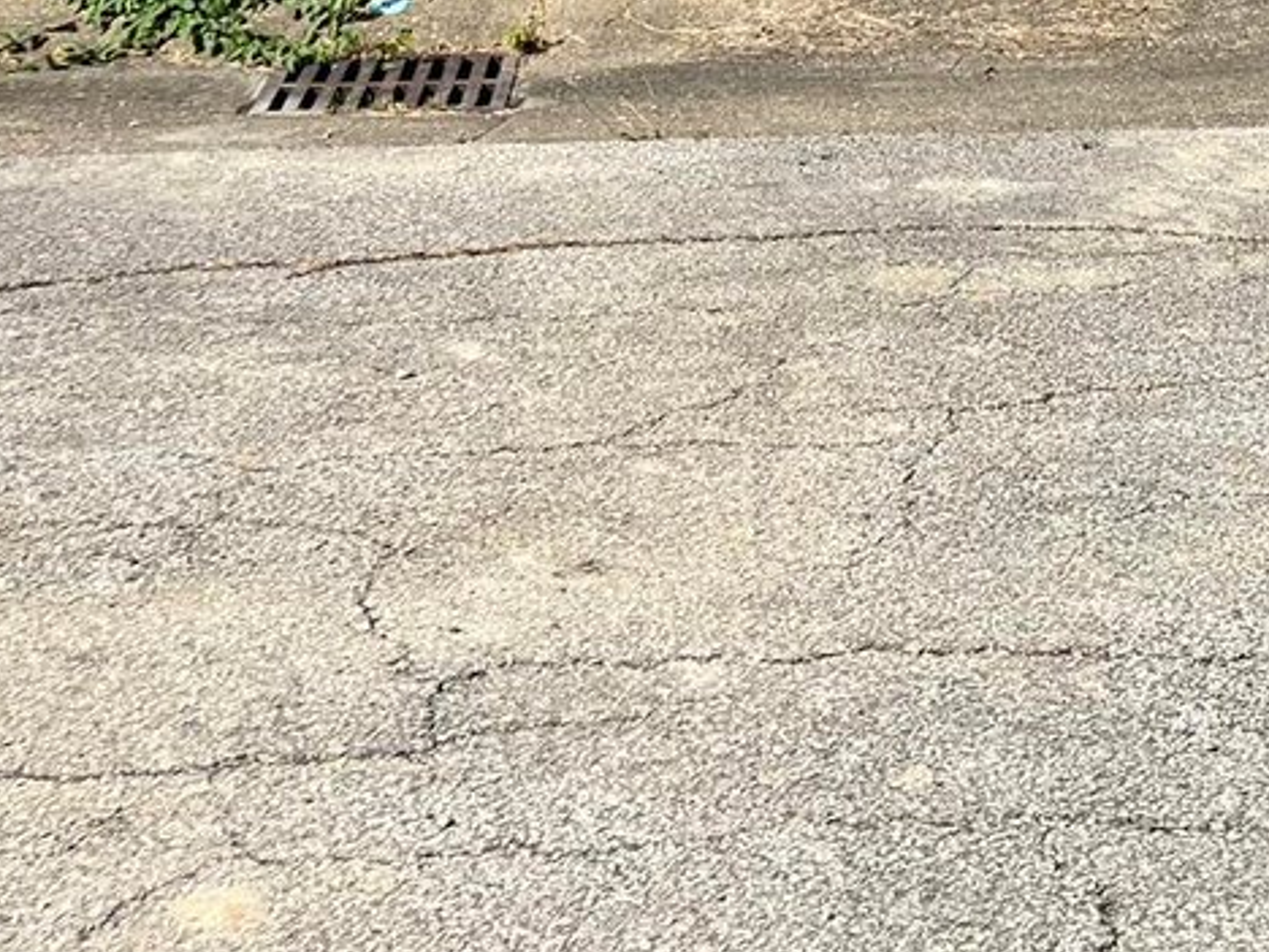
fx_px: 3079
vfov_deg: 16.1
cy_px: -460
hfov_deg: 23.1
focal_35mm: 84
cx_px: 948
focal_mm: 5.1
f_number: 1.6
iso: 50
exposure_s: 1/4854
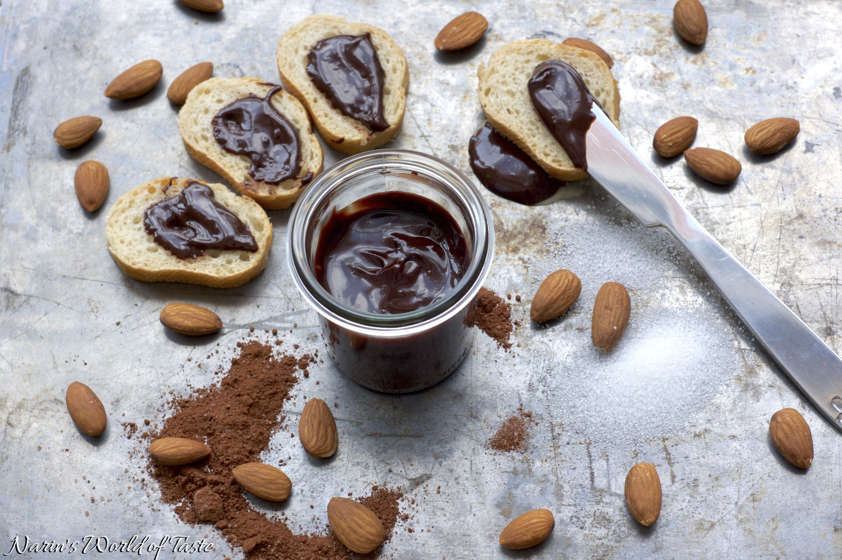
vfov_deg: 18.1
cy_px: 280
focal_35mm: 75
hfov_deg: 27.0
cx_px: 421
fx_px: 1752
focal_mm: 50
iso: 250
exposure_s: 1/80
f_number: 7.1
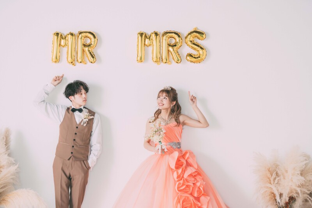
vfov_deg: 10.2
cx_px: 156
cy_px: 104
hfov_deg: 15.2
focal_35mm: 135
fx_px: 1170
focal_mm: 135
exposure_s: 1/160
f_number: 2
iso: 400
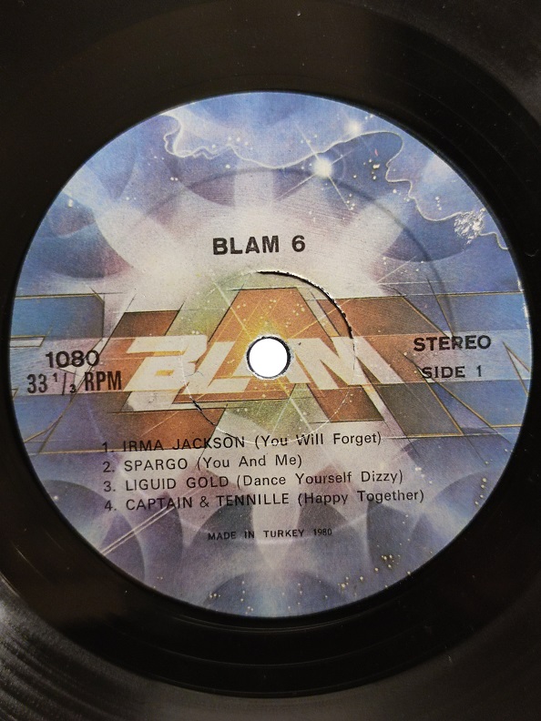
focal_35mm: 48
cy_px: 360
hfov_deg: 30.3
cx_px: 270
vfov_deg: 39.7
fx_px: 1000
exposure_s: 1/50
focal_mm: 6.72
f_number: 1.69
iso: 584
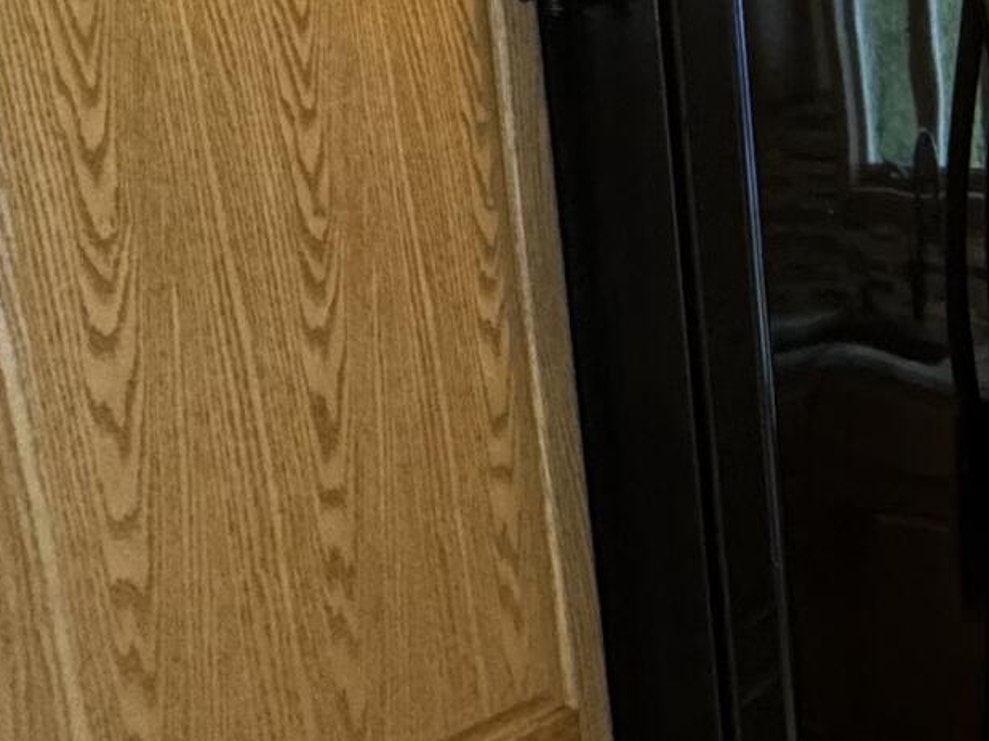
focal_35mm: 68
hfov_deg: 19.9
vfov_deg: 21.6
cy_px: 387
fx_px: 1942
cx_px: 1826
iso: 400
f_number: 2.2
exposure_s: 1/60
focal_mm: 2.22
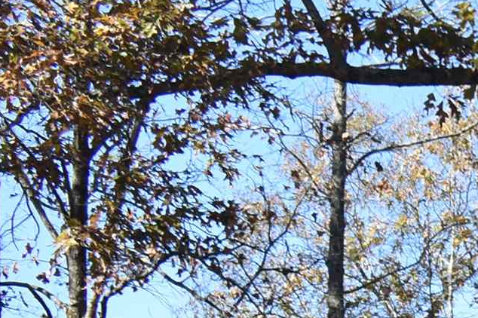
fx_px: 2123
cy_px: 696
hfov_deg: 11.0
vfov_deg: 8.1
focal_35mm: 160
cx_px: 1119
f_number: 6.3
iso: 100
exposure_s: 1/160
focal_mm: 22
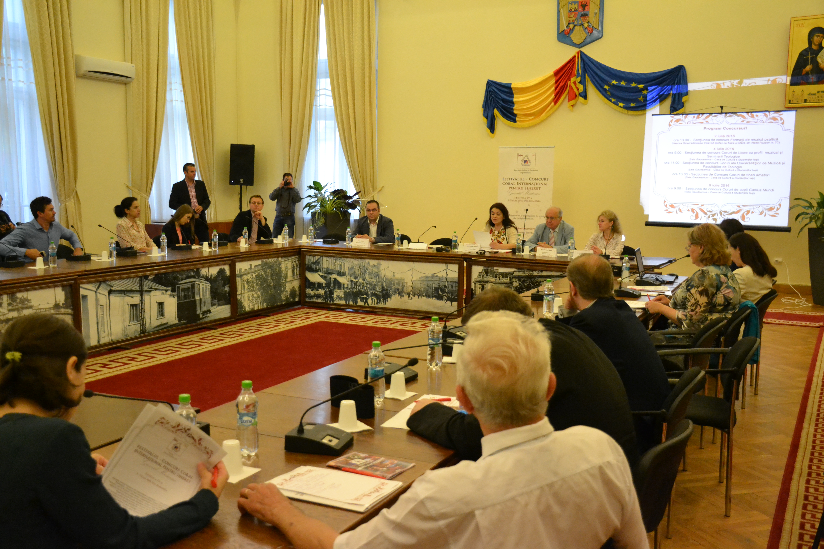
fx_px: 824
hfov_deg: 53.1
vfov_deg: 36.9
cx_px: 412
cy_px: 274
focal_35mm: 36
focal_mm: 24
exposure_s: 1/200
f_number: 3.8
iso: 3200
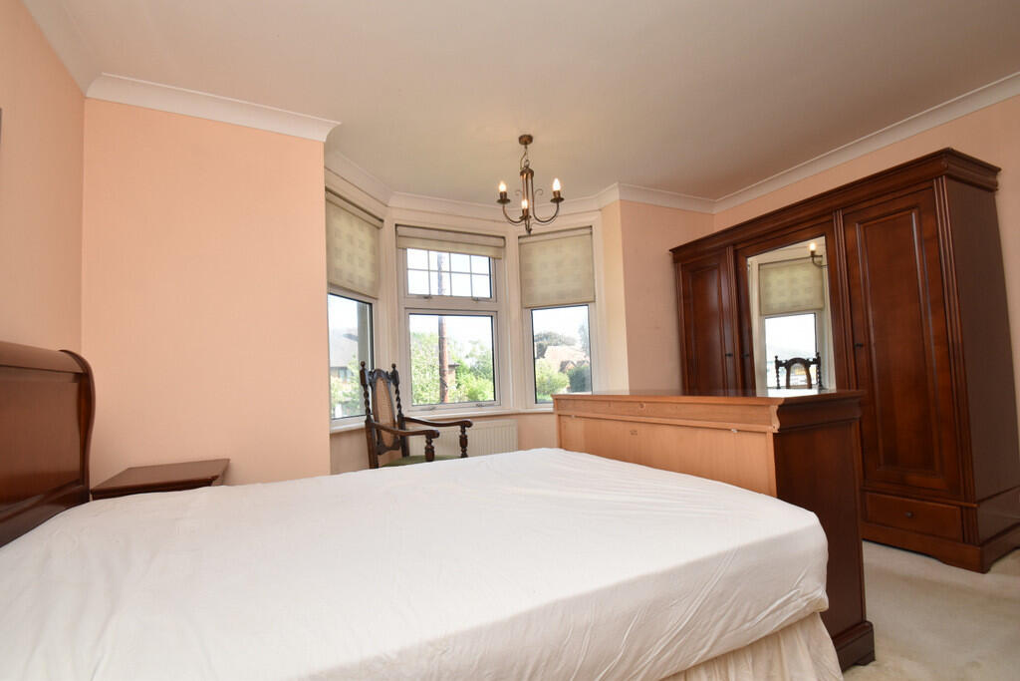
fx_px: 425
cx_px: 510
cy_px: 340
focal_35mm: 15
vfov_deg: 77.3
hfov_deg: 100.4
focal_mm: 10
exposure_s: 1/80
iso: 400
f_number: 10
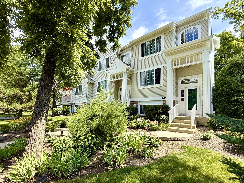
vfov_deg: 85.7
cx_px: 122
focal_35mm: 14
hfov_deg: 102.1
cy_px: 92
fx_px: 99
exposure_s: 1/701
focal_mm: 2.22
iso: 50
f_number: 2.2
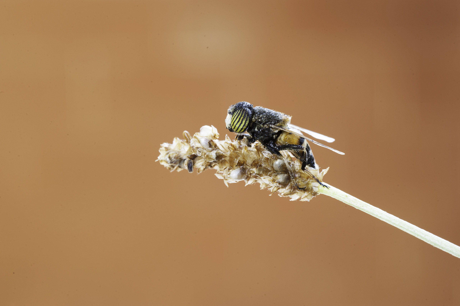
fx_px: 1149
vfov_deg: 15.2
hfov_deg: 22.6
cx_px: 230
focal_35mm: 90
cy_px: 153
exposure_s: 1/8
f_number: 29
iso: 200
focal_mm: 90
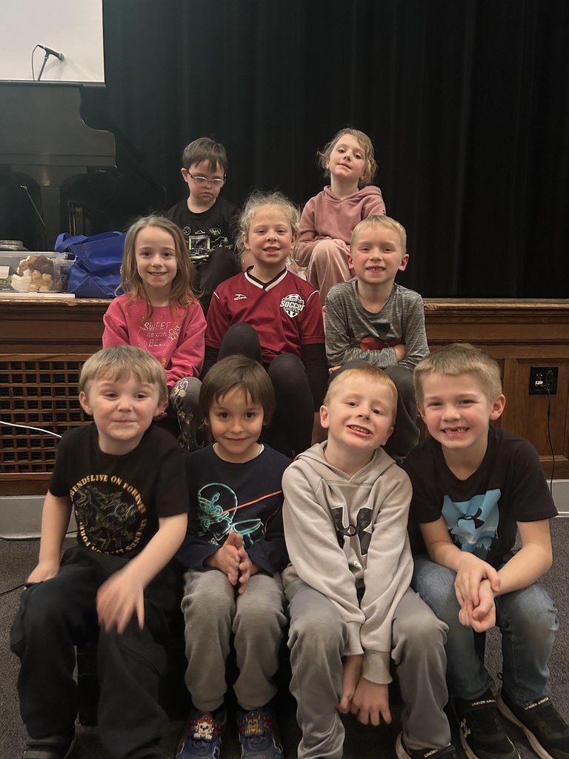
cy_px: 380
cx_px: 284
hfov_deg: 53.1
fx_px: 570
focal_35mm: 26
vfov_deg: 67.3
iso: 500
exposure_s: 1/30
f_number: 1.5
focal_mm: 5.7
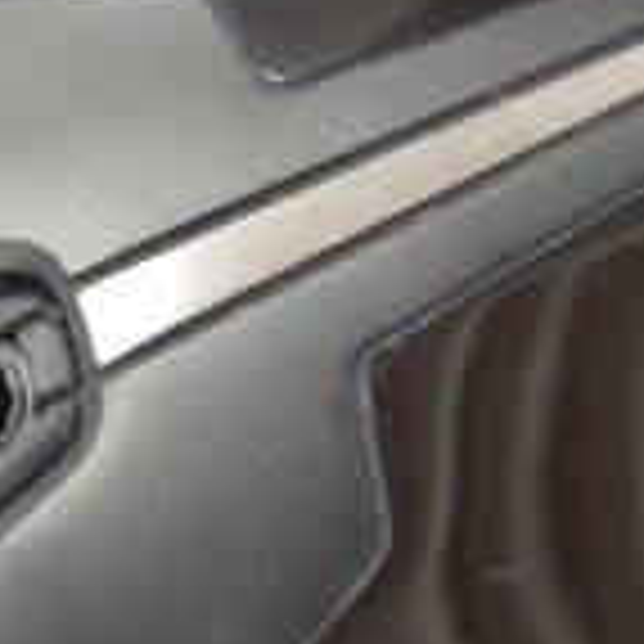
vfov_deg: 5.3
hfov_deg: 5.2
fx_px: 6988
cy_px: 405
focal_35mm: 332
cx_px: 824
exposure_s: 1/40
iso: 800
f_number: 5.6
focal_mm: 42
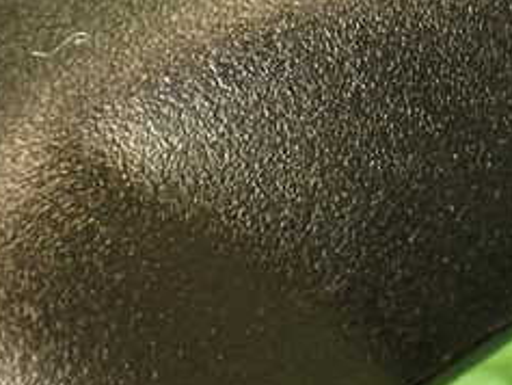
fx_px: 1199
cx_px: 583
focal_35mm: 81
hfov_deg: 22.5
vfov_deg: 17.5
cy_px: -54
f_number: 2.4
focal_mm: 5.79
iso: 400
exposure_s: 1/30
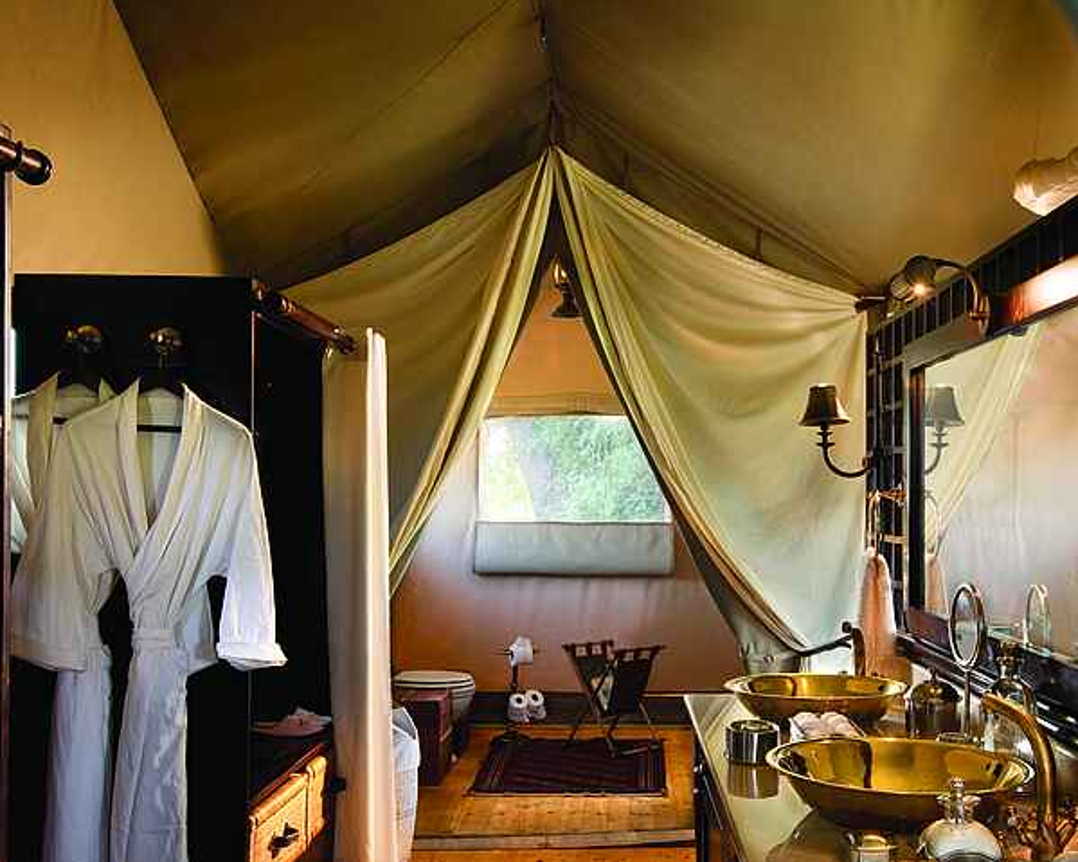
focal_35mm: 40
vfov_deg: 37.3
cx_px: 633
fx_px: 1276
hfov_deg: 45.6
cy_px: 495
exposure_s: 1/6
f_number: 9.5
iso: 200
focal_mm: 29
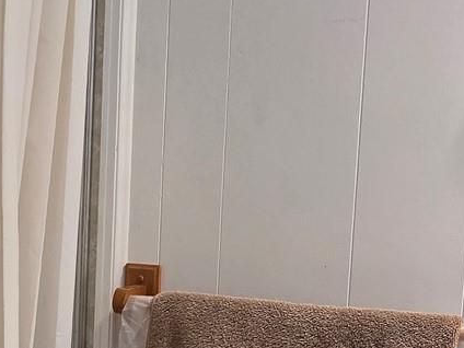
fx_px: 657
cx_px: 178
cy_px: 286
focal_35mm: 49
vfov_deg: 28.9
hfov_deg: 38.7
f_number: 2.2
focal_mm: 2.2
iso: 200
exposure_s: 1/120
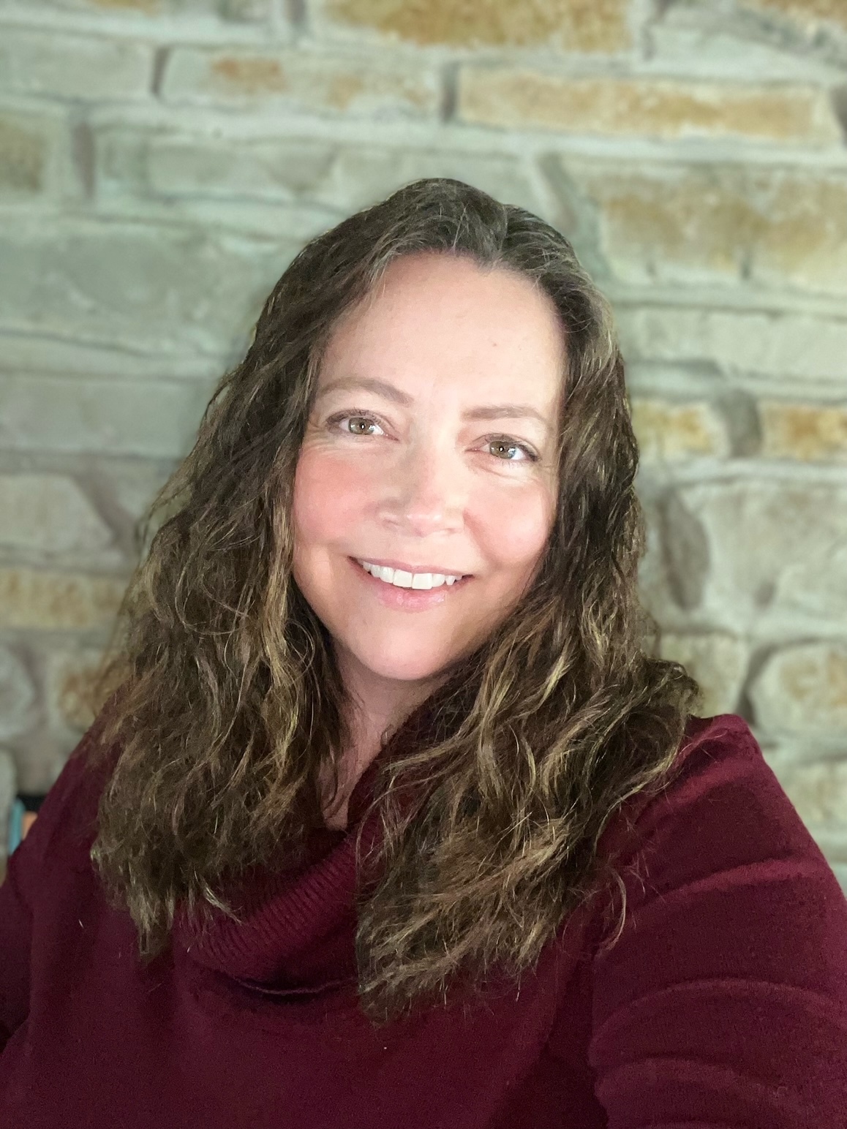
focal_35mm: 30
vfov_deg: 60.0
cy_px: 564
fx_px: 979
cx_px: 424
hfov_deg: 46.8
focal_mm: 2.71
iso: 250
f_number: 2.2
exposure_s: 1/30
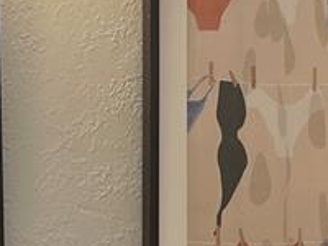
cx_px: 230
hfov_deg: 15.4
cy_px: 175
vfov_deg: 11.6
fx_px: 1213
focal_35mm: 128
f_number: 1.6
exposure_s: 1/120
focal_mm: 5.1
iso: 125
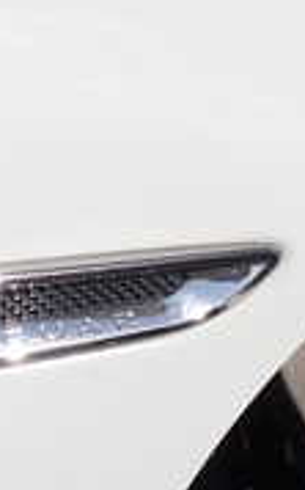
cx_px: 154
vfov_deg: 19.1
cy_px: 451
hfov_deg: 12.2
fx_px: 1425
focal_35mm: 107
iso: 100
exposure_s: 1/320
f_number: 9
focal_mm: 5.4
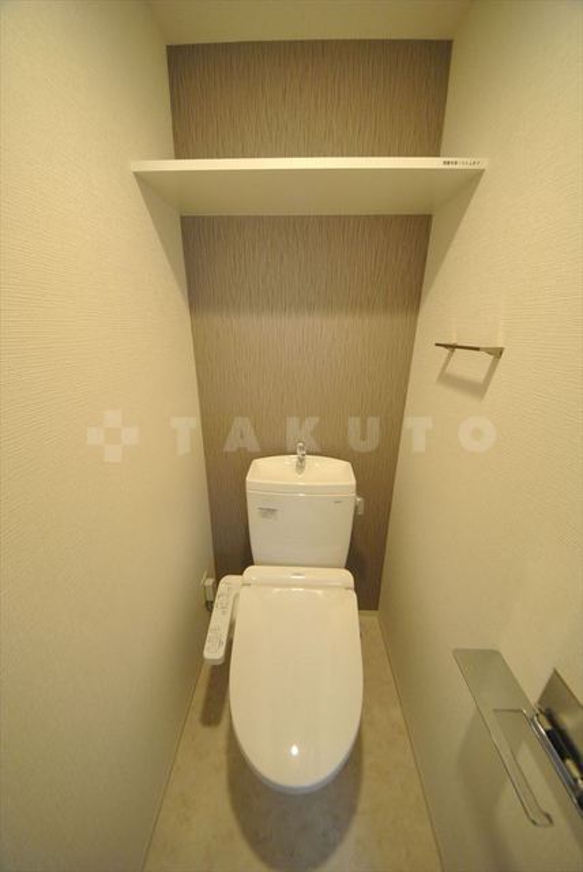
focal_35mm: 12
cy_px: 436
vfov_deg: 112.6
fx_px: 291
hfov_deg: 90.1
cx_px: 292
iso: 800
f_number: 4.5
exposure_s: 1/40
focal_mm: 8
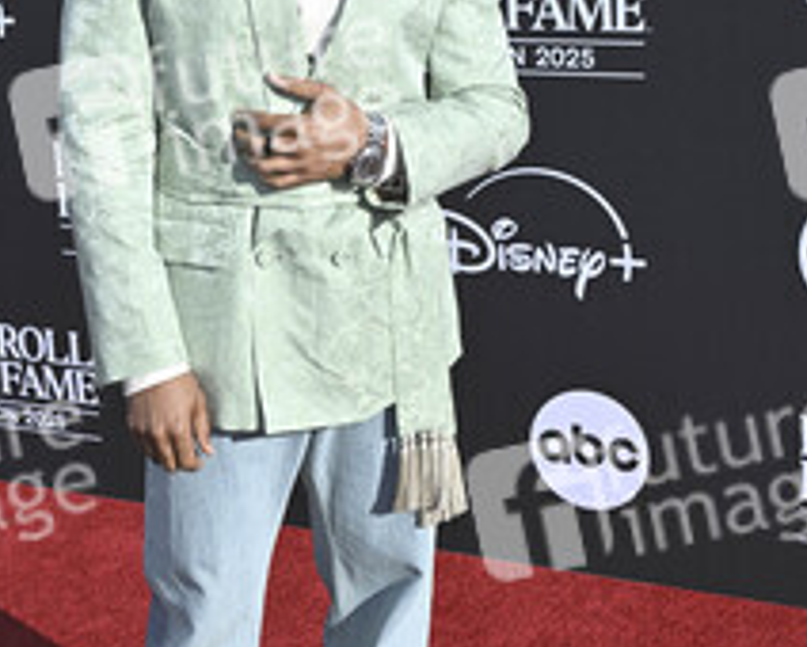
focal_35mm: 69
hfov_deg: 27.4
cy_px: 301
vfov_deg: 22.2
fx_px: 1650
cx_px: 316
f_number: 10
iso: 160
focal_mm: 39
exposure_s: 1/320
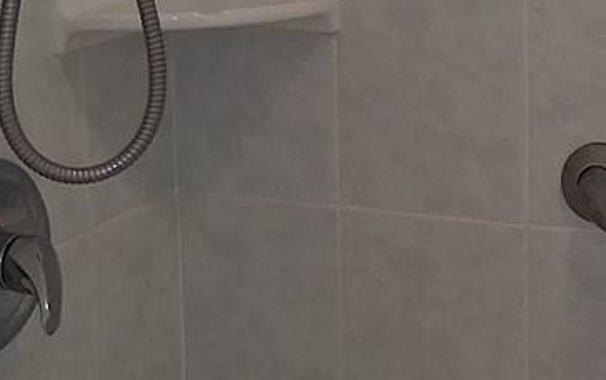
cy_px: 35
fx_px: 2000
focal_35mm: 121
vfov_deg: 10.8
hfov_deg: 15.6
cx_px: 952
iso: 25
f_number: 1.8
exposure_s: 1/100
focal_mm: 3.98
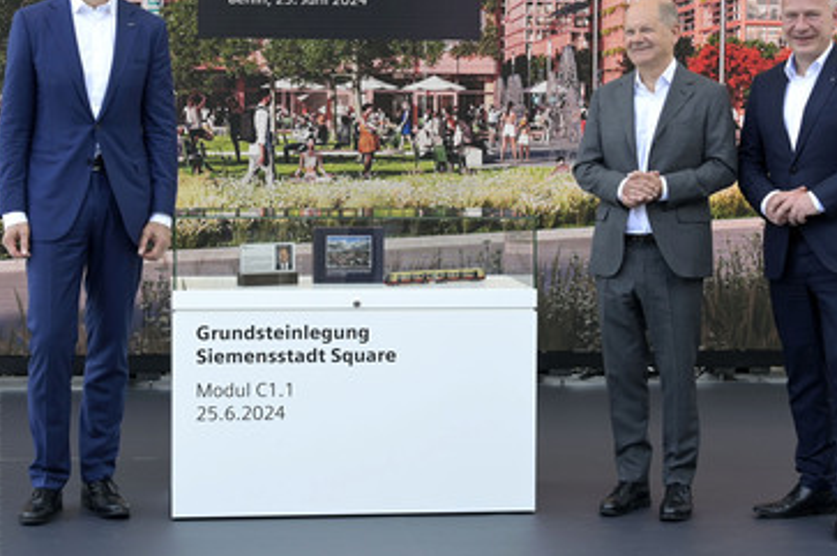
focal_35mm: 87
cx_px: 442
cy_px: 231
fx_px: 2020
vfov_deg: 15.7
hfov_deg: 23.4
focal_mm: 70
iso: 800
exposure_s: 1/500
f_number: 8
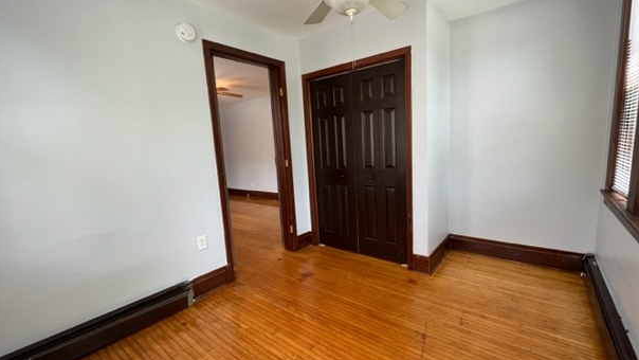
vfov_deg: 70.5
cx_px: 335
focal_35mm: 15
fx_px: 254
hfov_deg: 102.9
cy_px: 185
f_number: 1.8
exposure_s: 1/99
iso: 100
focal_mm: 1.57
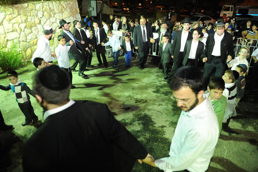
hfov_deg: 73.8
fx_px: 172
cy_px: 86
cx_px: 129
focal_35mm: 24
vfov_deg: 53.1
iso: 2500
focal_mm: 24
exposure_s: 1/125
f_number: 2.8
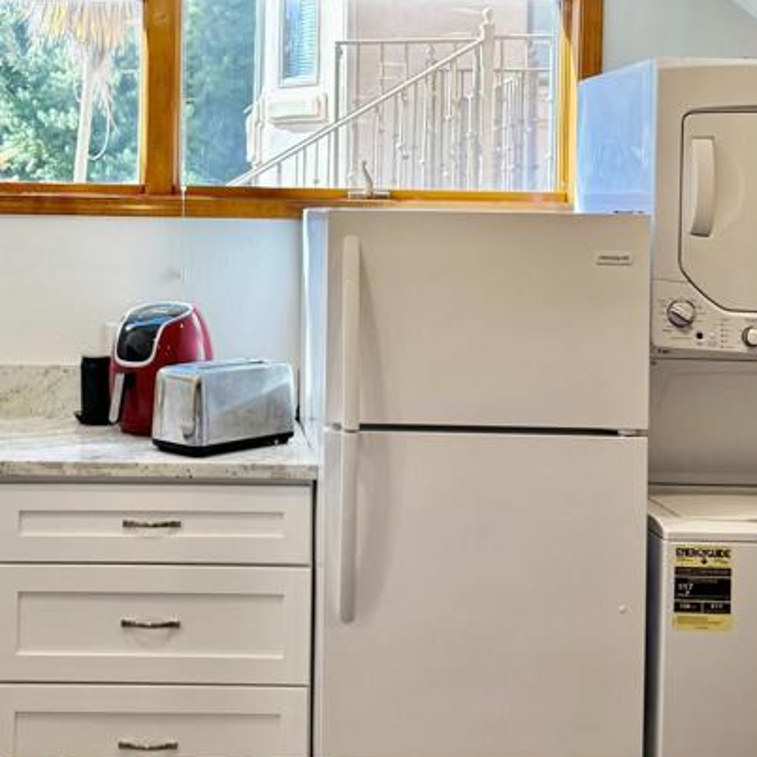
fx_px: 1336
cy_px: 207
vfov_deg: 31.2
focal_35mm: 54
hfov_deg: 31.2
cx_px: 211
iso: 80
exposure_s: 1/301
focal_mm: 6.76
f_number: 1.78
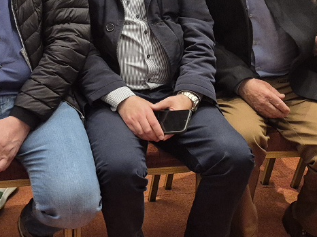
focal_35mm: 79
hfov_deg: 24.4
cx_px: 67
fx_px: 723
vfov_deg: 18.3
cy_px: 24
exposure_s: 1/100
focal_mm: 5.4
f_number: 1.8
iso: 500
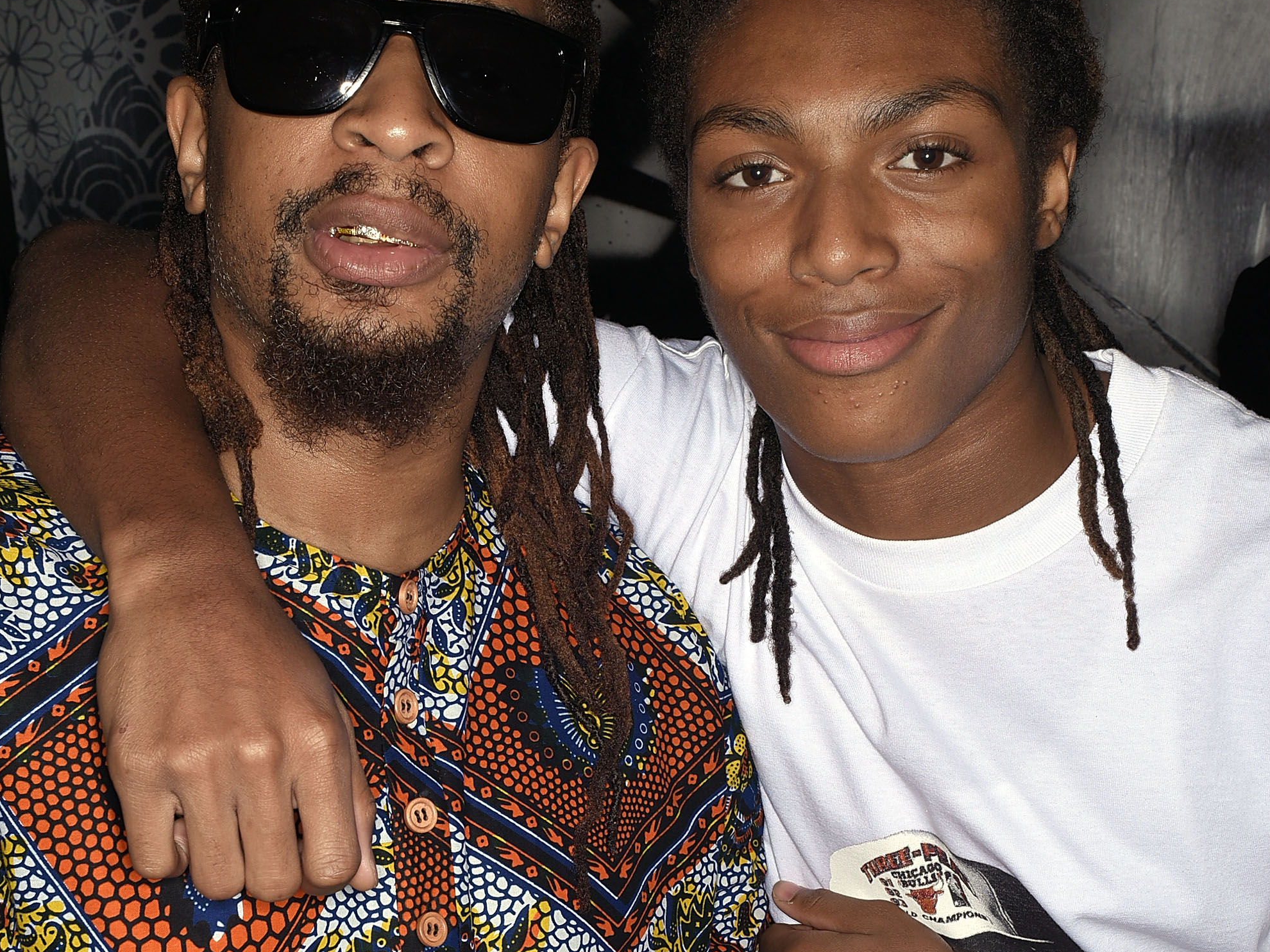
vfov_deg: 28.2
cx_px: 638
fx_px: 1871
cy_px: 686
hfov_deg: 37.5
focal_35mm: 51
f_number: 13
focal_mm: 35
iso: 320
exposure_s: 1/100
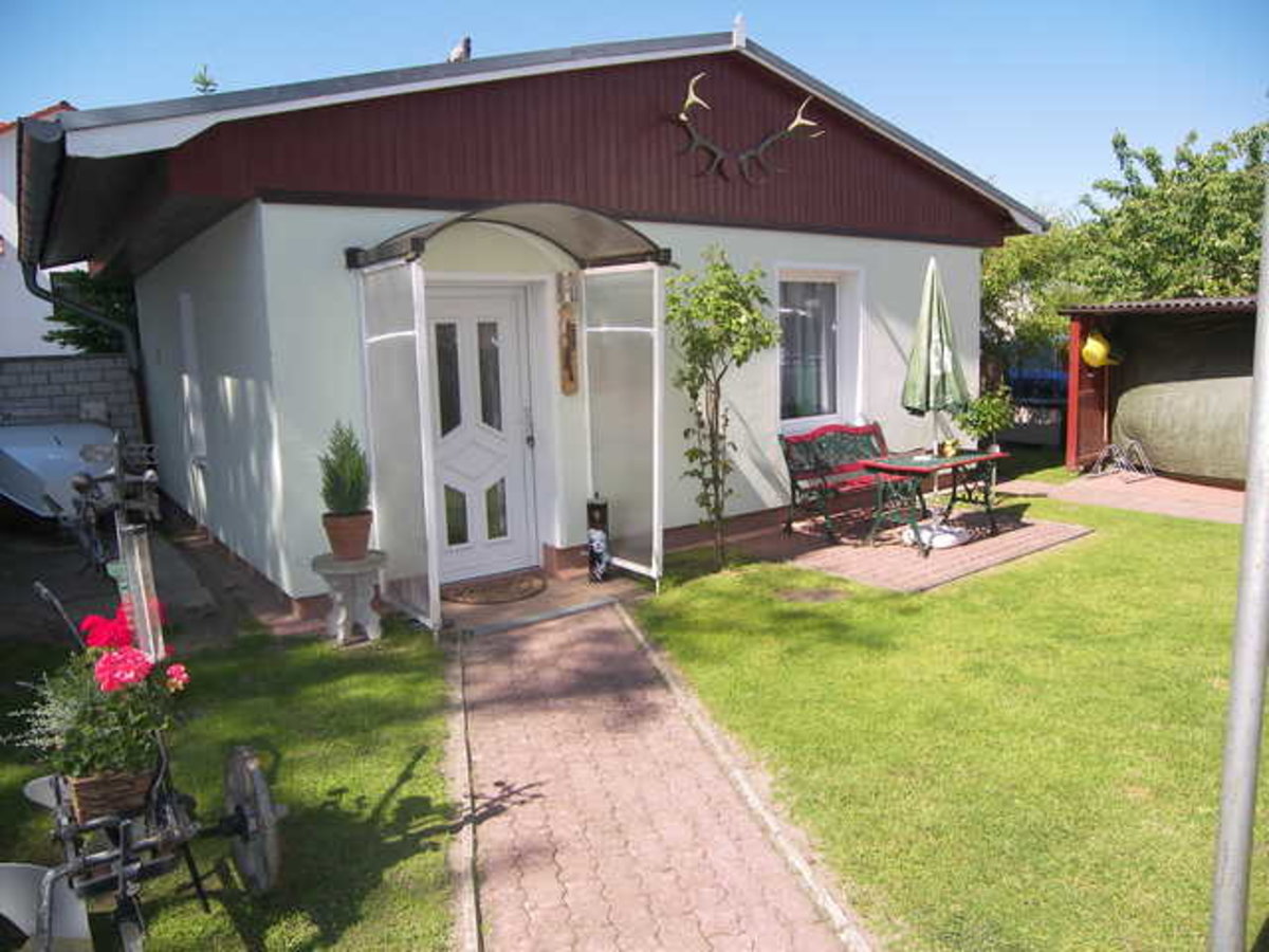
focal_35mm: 24
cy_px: 476
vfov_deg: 56.8
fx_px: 880
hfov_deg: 71.6
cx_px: 634
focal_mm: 5
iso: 50
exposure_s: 1/500
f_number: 2.8
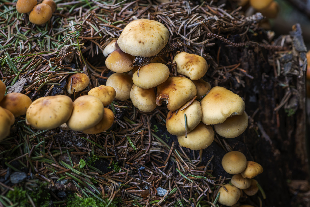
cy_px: 104
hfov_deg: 19.5
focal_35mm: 105
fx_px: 904
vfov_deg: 13.0
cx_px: 155
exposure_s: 1/5
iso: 64
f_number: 11
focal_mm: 105
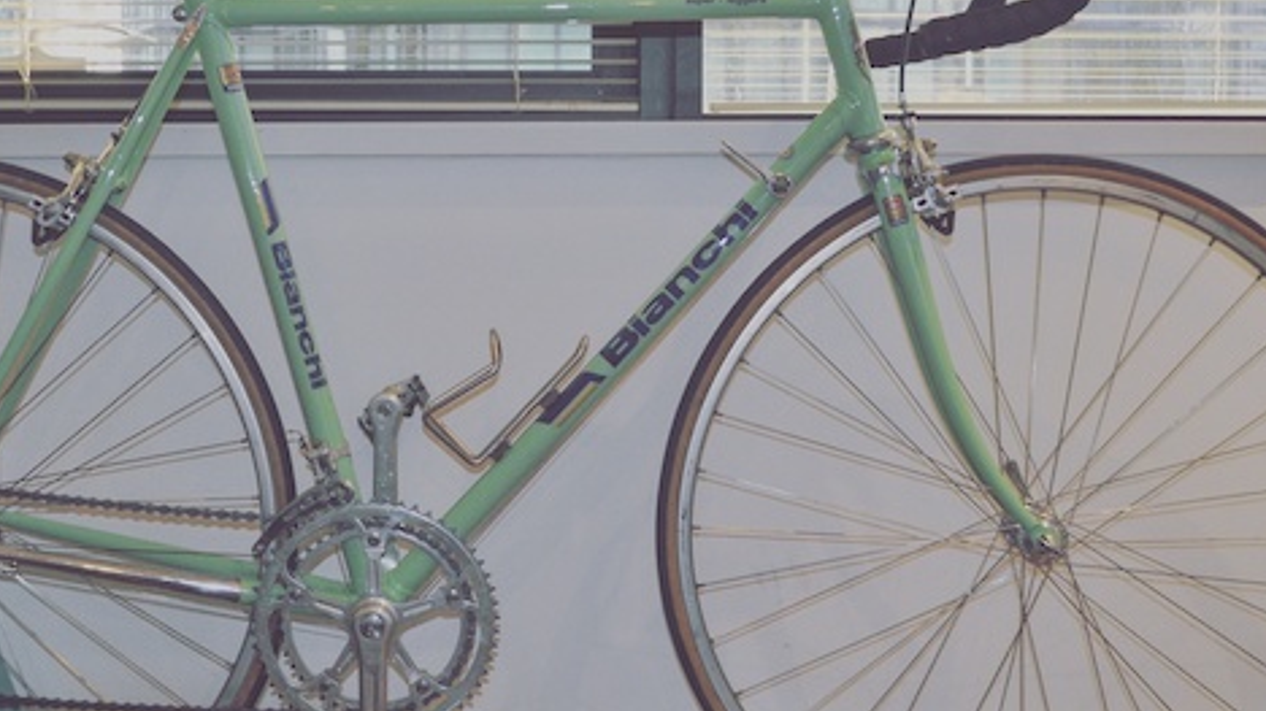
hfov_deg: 35.3
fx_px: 1980
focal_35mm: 59
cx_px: 511
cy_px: 266
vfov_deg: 20.3
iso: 800
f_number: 3.8
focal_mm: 22
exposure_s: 1/80
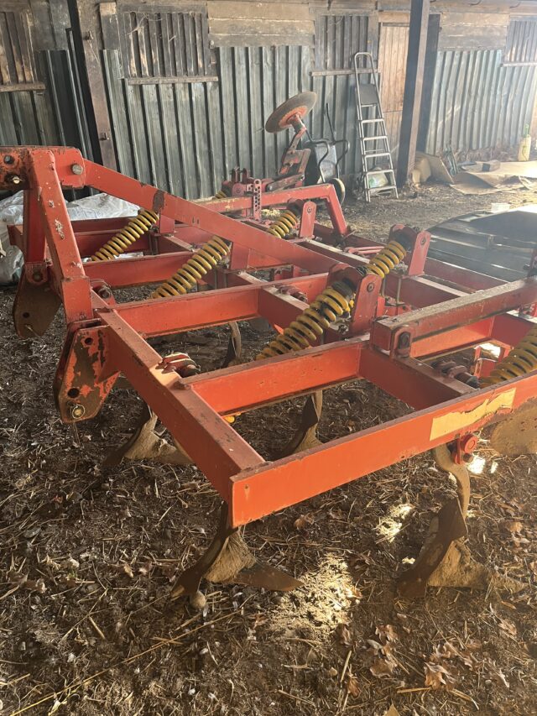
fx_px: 538
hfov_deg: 53.1
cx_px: 268
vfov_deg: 67.3
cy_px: 358
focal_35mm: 26
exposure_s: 1/81
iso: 125
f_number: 1.6
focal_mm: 5.1
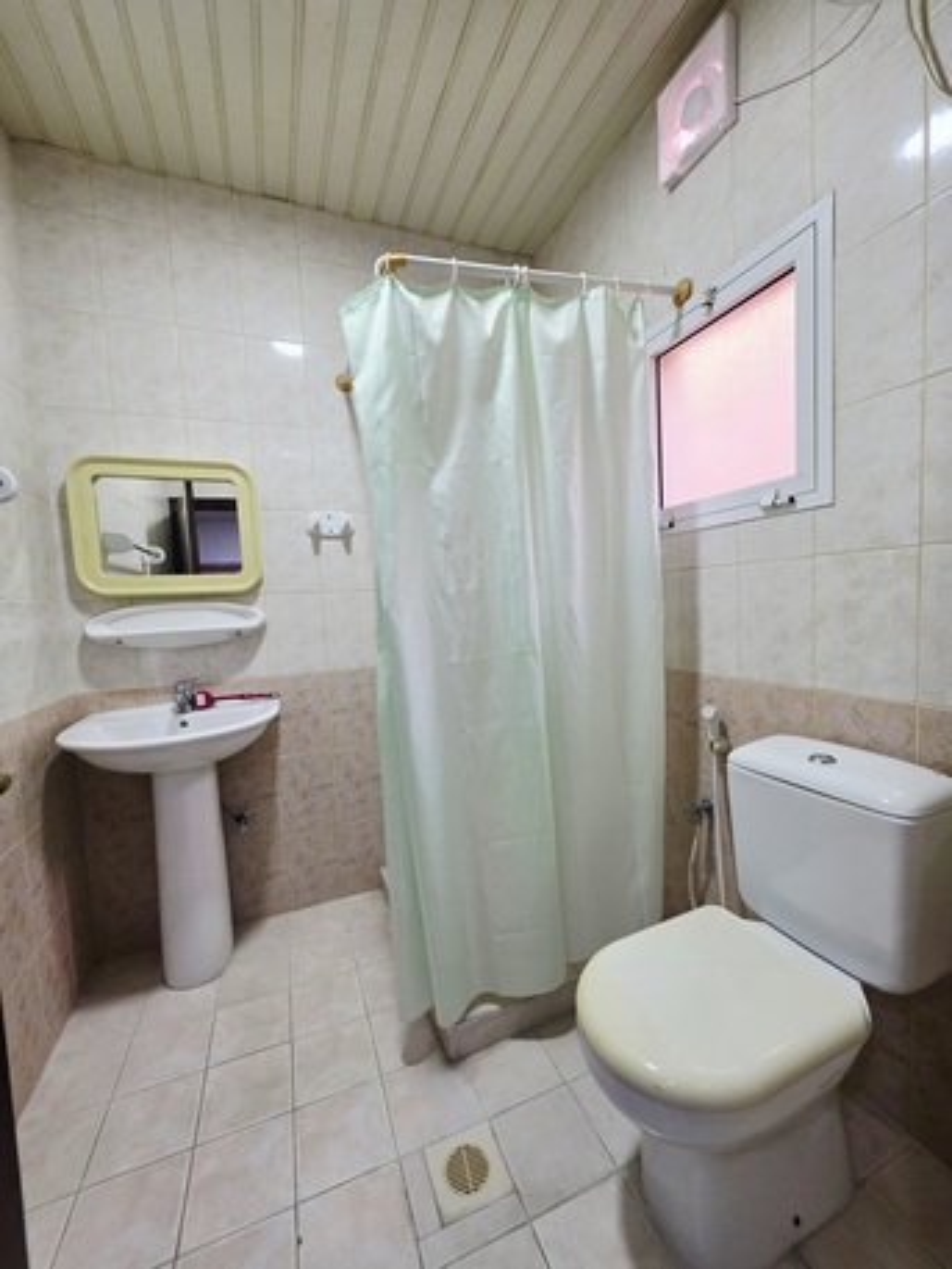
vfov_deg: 106.2
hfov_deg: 89.9
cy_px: 634
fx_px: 476
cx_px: 476
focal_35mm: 13
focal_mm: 2.2
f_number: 1.9
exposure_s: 1/101
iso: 160
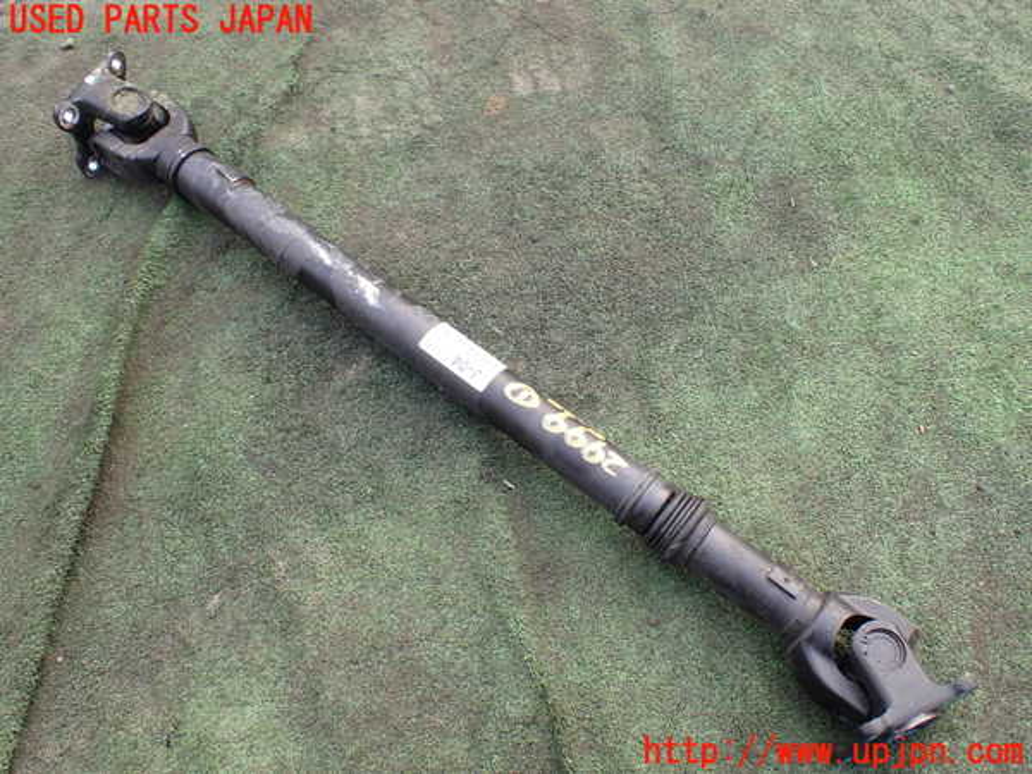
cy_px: 387
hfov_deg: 60.0
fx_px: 894
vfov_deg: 46.8
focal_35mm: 30
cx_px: 516
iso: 100
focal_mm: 5.4
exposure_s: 1/200
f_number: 2.3
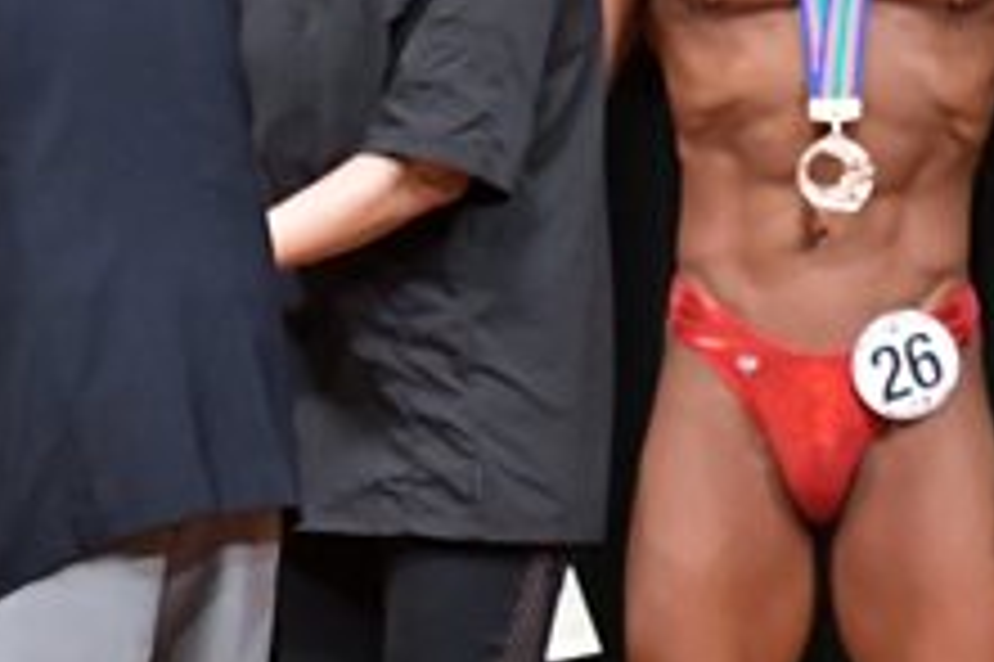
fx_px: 26127
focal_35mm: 947
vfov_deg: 1.4
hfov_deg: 2.2
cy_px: 329
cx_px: -524
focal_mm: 180
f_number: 5.6
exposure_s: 1/400
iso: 5000
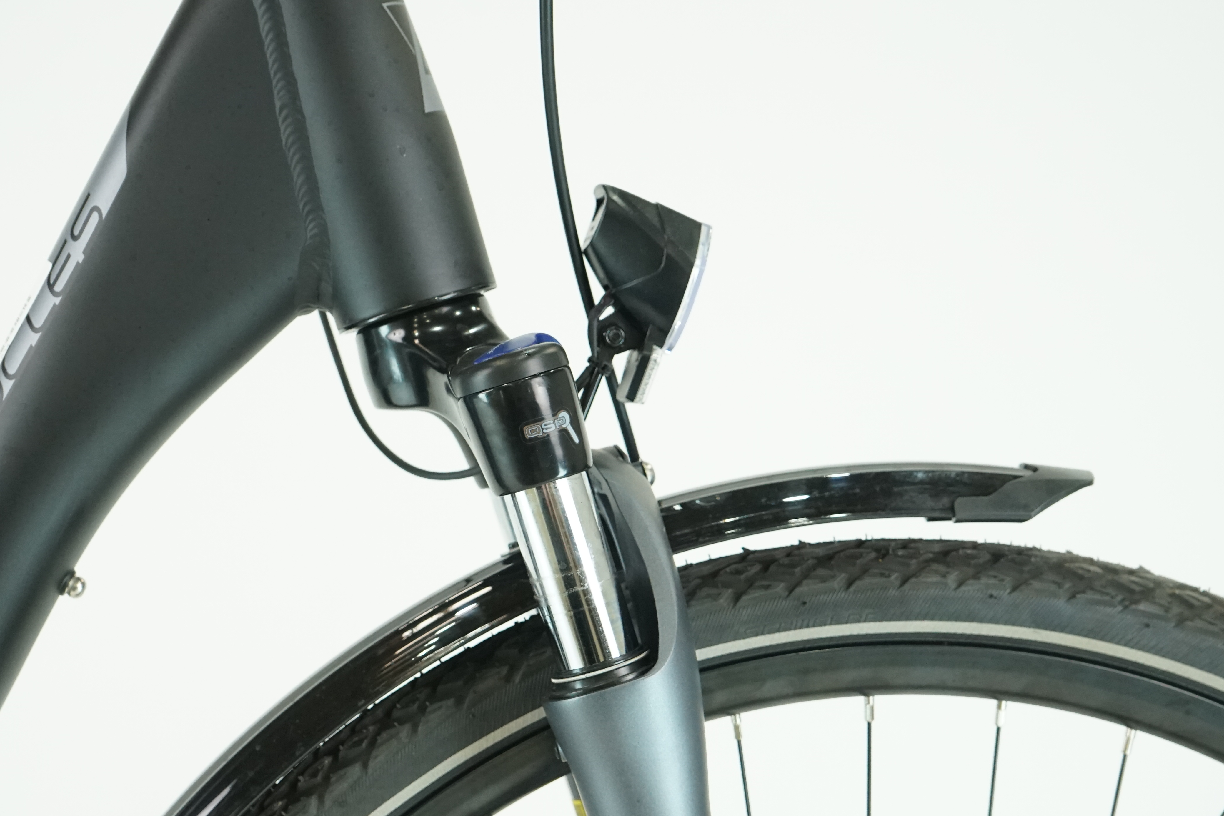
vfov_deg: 21.8
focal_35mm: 62
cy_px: 533
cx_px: 559
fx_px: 2108
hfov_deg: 32.4
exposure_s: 1/200
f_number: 5.6
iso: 2500
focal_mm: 43
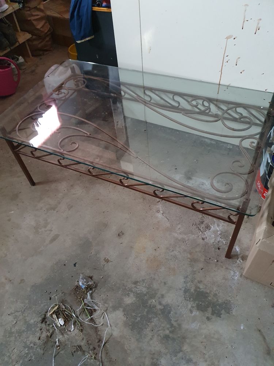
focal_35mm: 26
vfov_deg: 67.3
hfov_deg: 53.1
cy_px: 183
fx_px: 274
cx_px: 137
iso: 800
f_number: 1.5
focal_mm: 4.32
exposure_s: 1/50
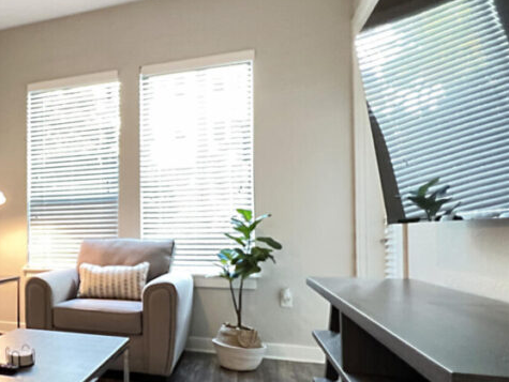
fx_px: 412
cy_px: 211
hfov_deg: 55.0
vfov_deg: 49.7
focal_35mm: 28
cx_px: 49
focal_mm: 1.57
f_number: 1.8
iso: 400
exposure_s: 1/60
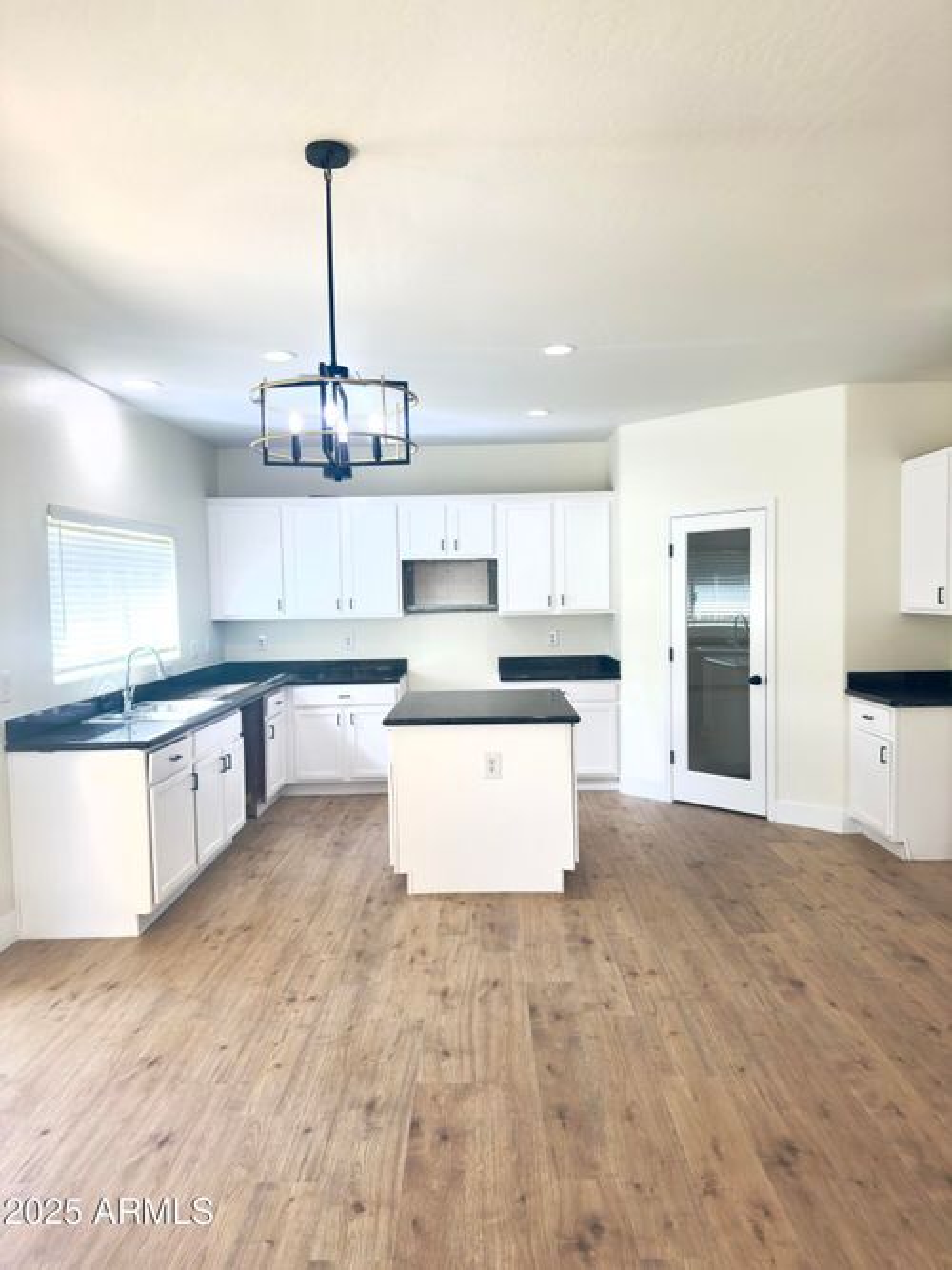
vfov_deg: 71.6
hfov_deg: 56.8
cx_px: 476
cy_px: 635
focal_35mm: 24
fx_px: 880
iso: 100
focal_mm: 6.76
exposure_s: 1/310
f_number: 1.78
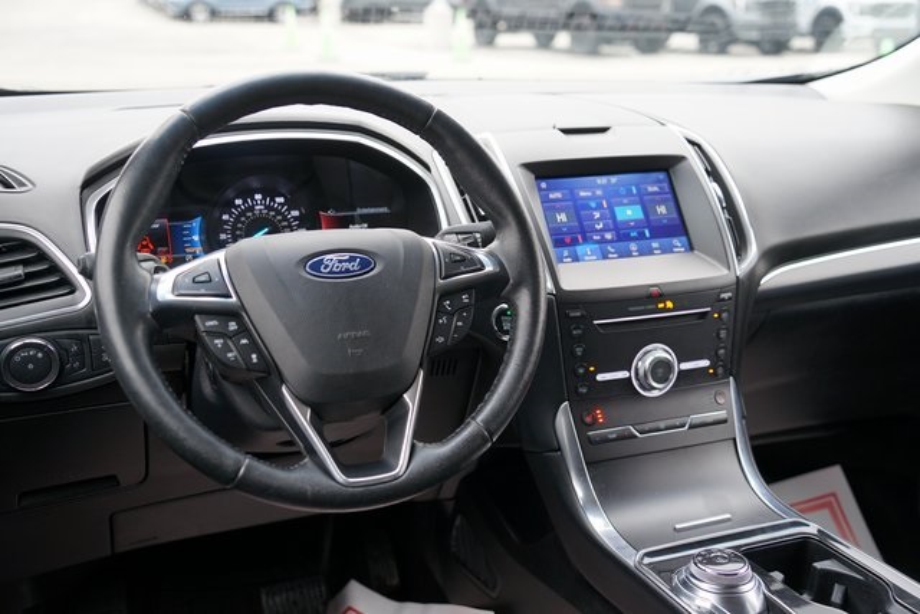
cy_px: 307
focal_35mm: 38
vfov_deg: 35.1
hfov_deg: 50.7
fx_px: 971
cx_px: 460
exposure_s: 1/60
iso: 250
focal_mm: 38
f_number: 4
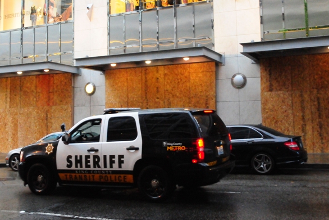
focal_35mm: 45
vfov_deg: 29.7
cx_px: 146
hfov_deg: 43.5
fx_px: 411
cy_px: 72
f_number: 5
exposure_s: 1/250
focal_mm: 22
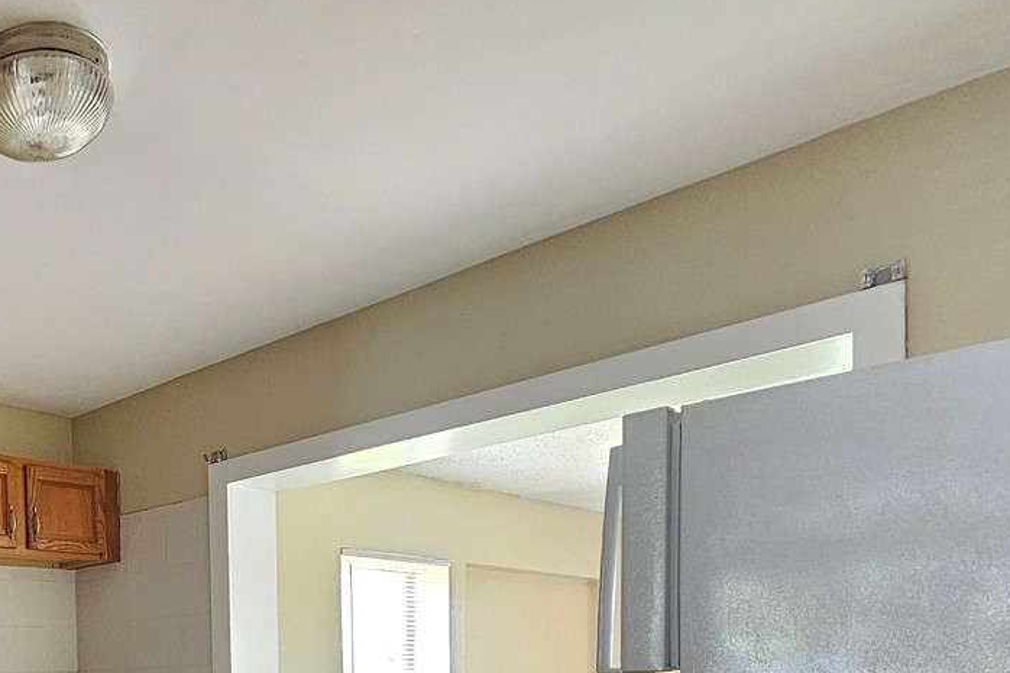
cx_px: 9
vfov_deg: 36.8
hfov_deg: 49.6
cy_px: 711
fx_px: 869
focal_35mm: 31
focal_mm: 2.2
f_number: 2.2
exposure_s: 1/30
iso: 320
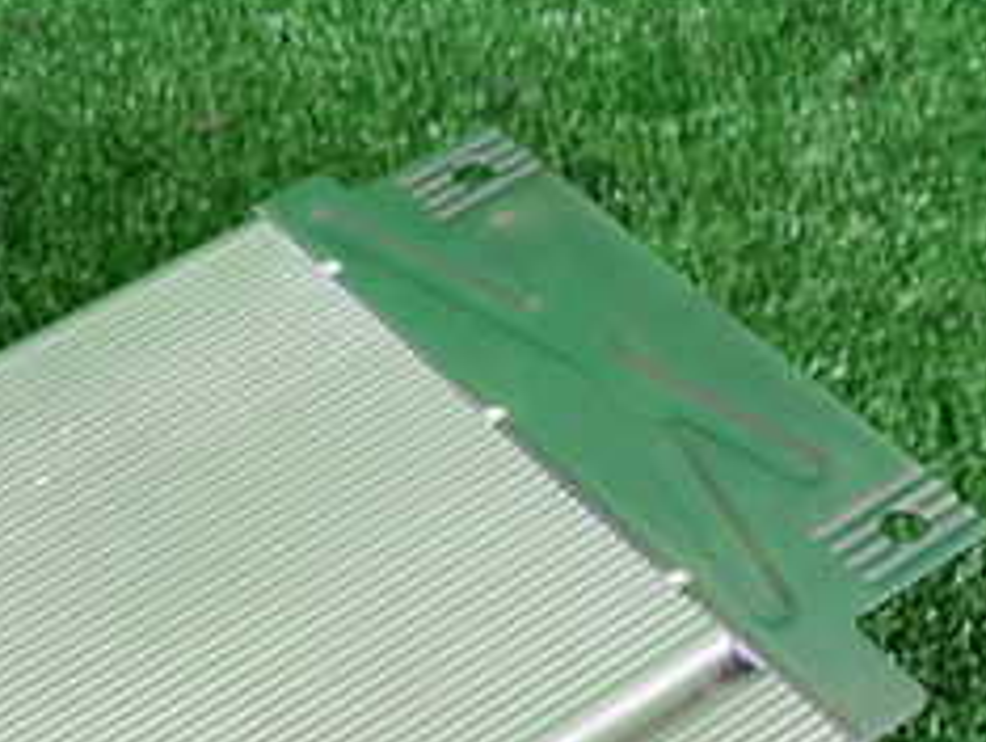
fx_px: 1825
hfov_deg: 28.6
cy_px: 923
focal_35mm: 64
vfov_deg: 21.2
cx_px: 25
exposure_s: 1/60
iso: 160
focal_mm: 4.5
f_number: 2
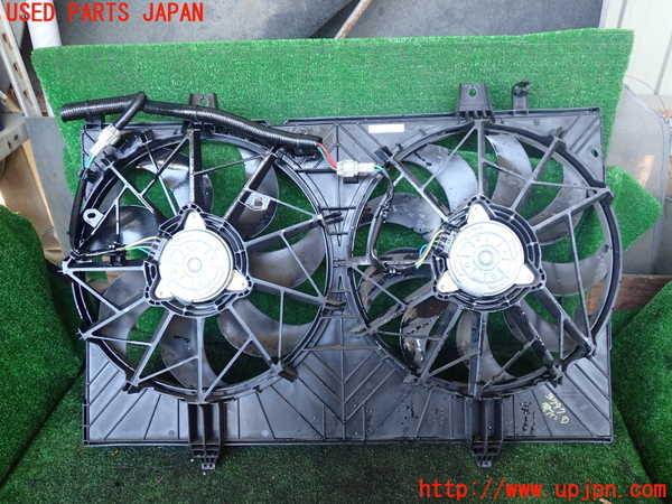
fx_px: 582
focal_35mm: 30
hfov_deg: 60.0
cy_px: 252
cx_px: 336
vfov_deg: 46.8
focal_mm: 5.4
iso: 200
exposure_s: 1/50
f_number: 2.3
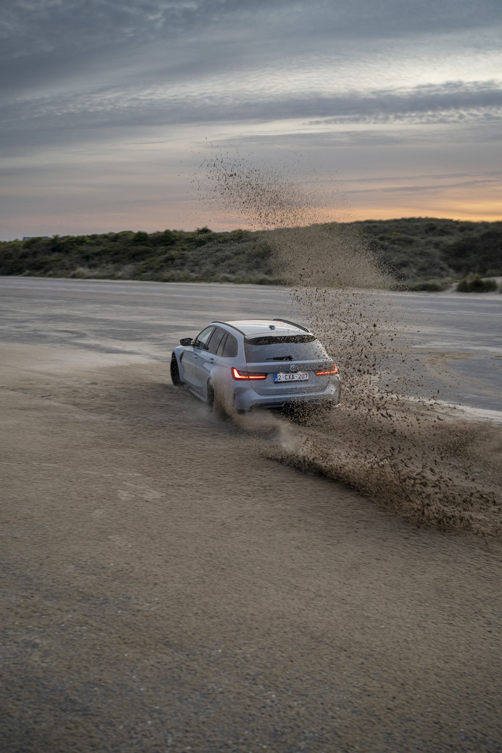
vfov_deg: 54.4
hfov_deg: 37.9
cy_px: 376
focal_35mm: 35
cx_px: 251
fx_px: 732
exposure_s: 1/200
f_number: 2.8
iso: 500
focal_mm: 35
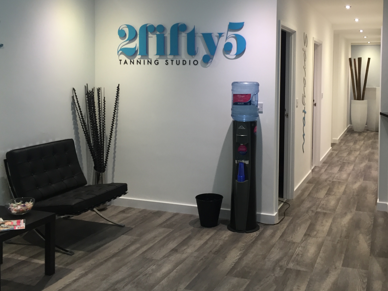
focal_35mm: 39
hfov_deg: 47.4
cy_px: 99
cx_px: 243
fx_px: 437
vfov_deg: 36.5
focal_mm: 4.15
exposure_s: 1/33
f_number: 2.2
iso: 100
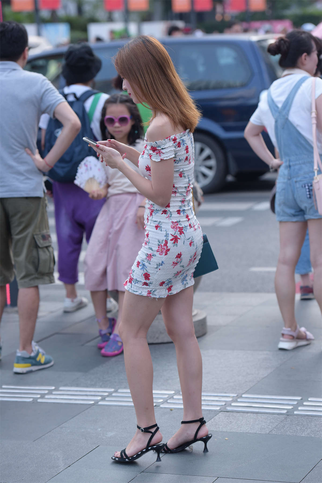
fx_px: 1475
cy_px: 242
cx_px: 161
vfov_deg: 18.6
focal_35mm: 110
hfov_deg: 12.5
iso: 560
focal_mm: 110
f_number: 4
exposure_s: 1/800
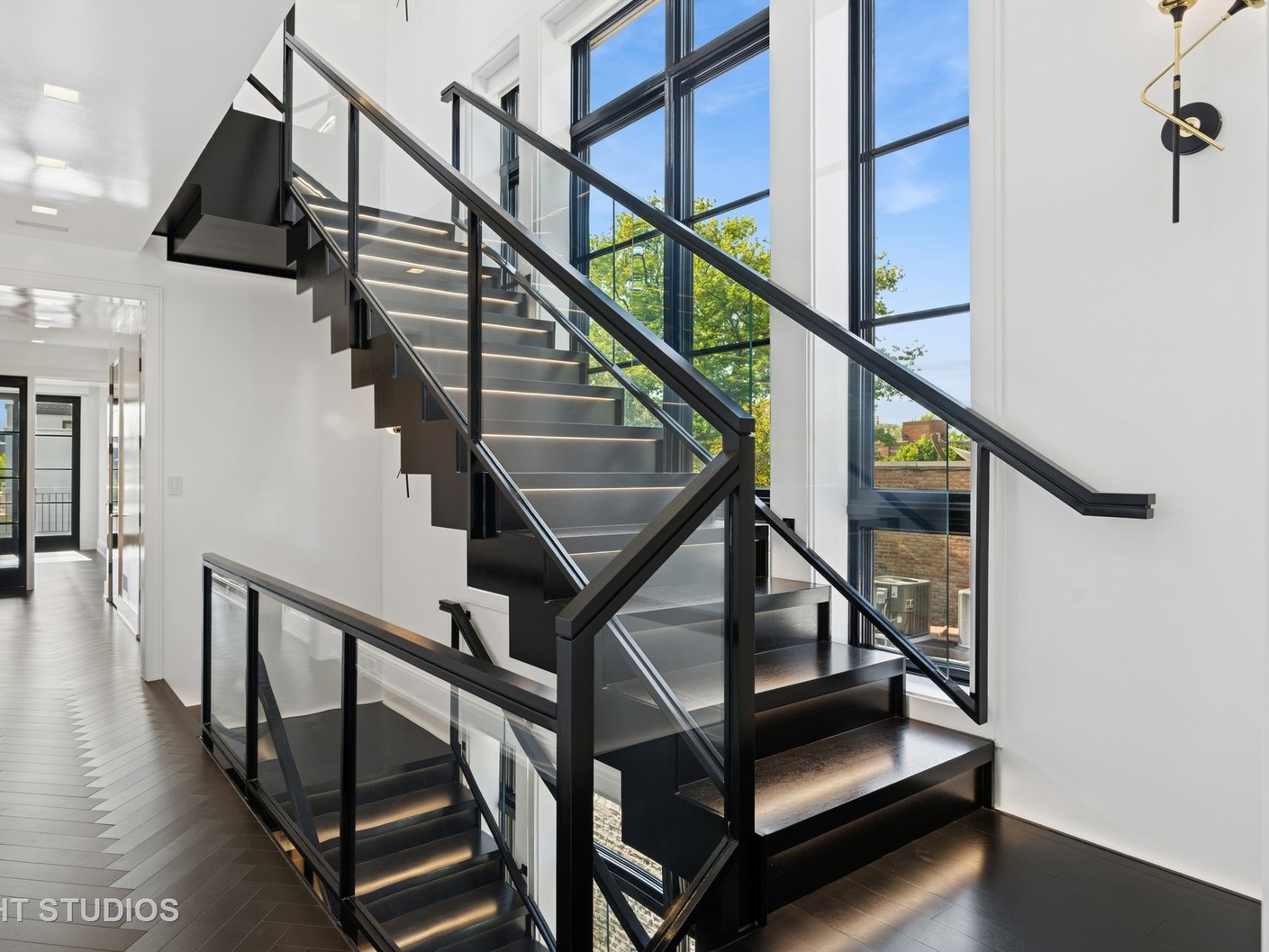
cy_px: 474
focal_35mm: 21
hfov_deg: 78.8
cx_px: 584
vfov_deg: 63.5
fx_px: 770
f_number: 8
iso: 320
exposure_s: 1/125
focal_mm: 19
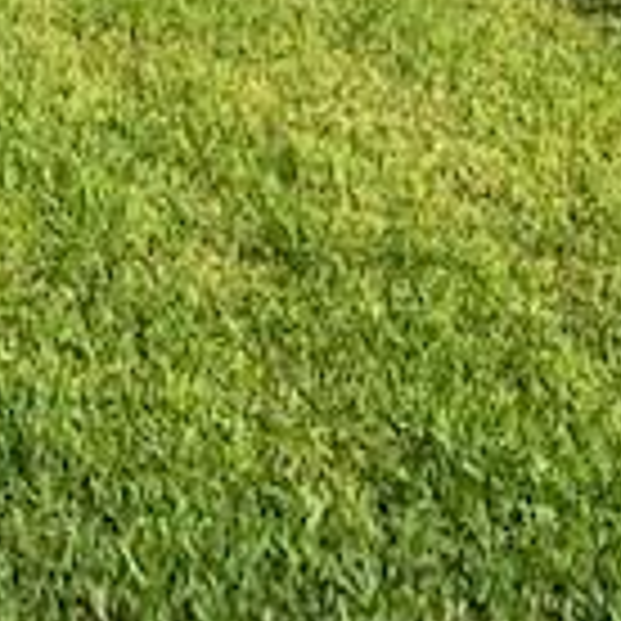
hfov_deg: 14.4
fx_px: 2334
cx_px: -216
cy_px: -382
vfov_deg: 14.0
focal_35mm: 115
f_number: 1.8
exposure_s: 1/1499
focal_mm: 3.99
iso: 20
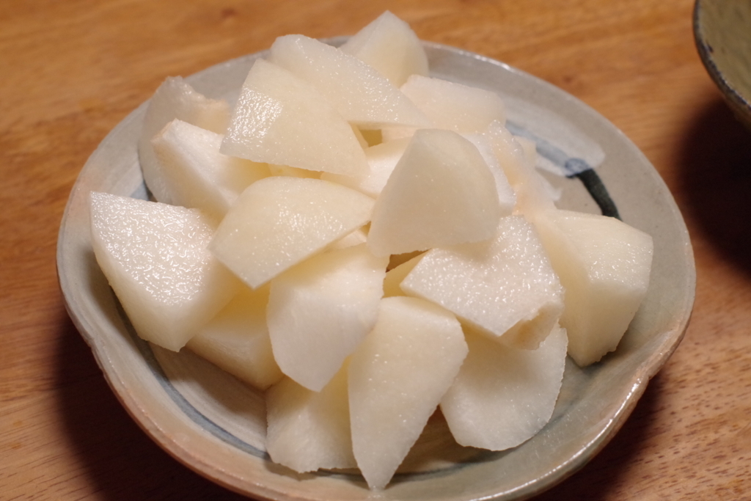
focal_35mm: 75
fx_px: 1565
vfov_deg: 18.2
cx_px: 376
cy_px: 250
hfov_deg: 27.0
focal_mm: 50
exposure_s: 1/100
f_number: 6.3
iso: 3200
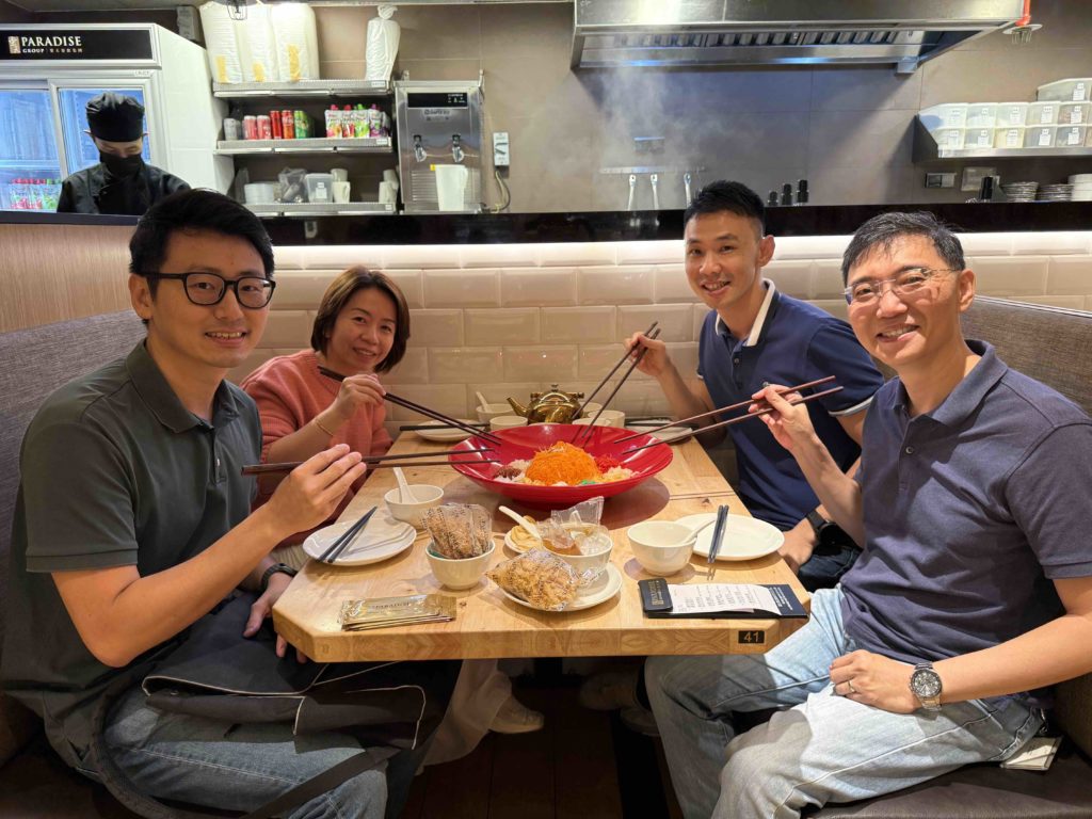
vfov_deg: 56.8
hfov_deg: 71.6
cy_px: 410
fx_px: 757
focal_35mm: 24
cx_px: 546
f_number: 1.78
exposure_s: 1/100
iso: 200
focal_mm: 6.76
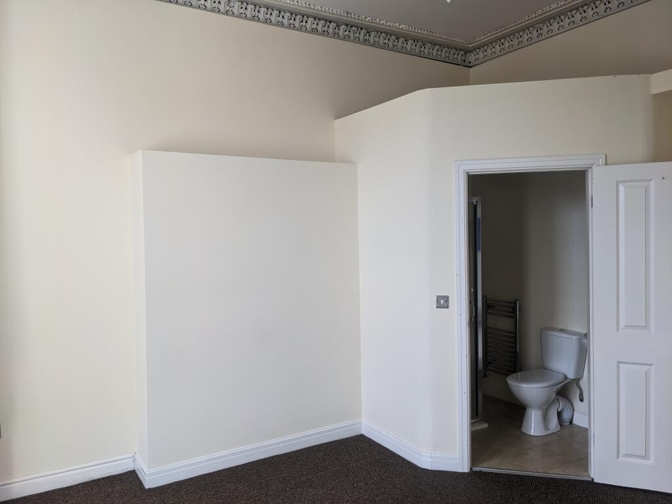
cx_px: 336
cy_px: 252
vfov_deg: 51.4
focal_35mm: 27
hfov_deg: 65.3
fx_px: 524
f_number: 1.73
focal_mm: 4.38
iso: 60
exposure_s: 1/99.9
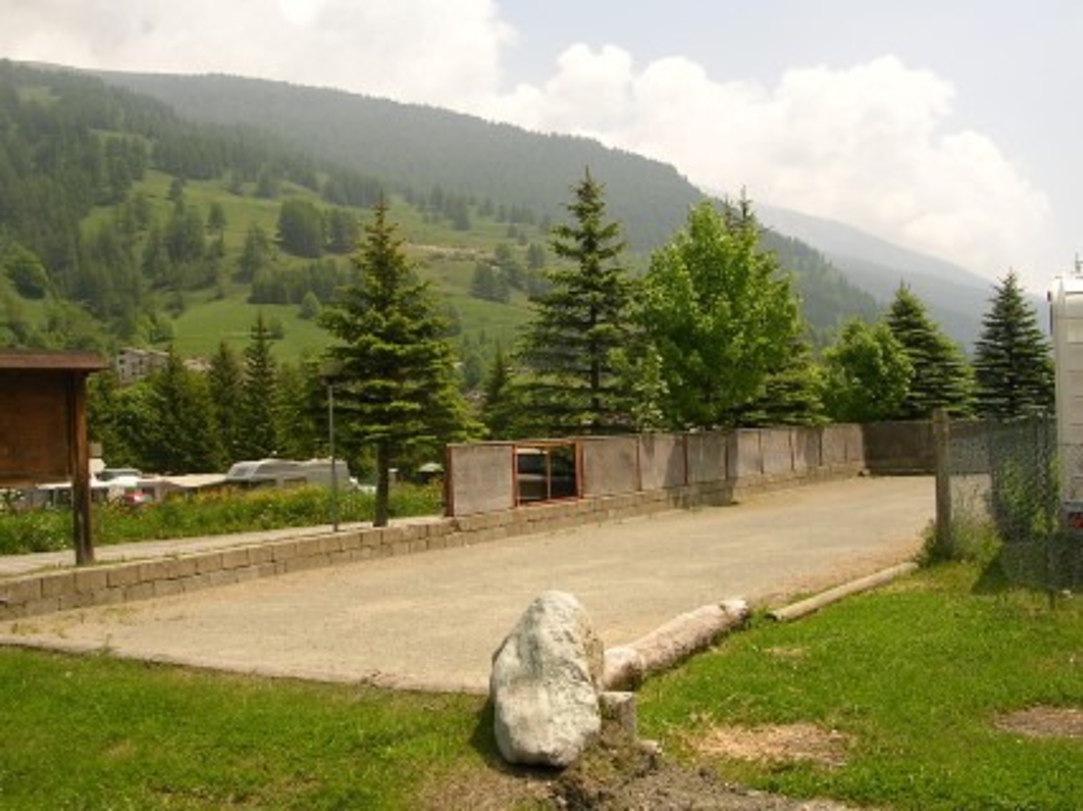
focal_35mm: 38
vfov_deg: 37.7
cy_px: 406
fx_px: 1189
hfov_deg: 49.0
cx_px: 542
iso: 50
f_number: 5.6
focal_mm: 5.8
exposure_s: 1/300
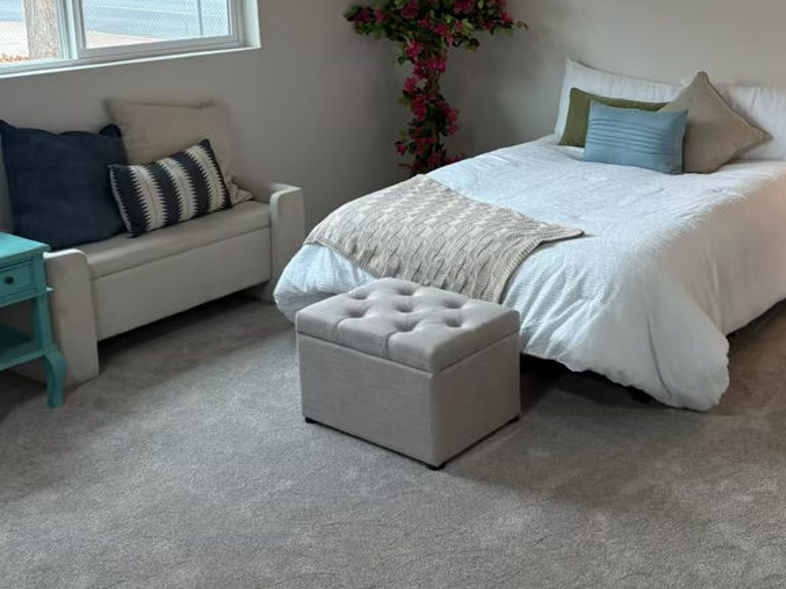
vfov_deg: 31.3
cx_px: 543
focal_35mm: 46
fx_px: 1044
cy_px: 205
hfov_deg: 40.6
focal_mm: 5.96
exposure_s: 1/125
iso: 125
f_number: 1.6
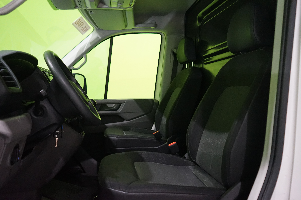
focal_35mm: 28
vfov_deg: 46.4
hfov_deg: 65.5
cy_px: 100
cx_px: 150
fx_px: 234
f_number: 3.5
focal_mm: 28
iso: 5000
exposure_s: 1/160
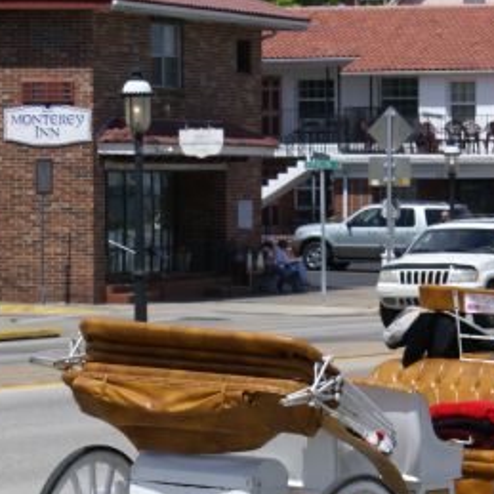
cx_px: 551
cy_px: 446
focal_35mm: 276
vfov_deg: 6.3
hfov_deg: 6.3
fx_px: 4456
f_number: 13
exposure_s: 1/200
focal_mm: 70
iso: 100
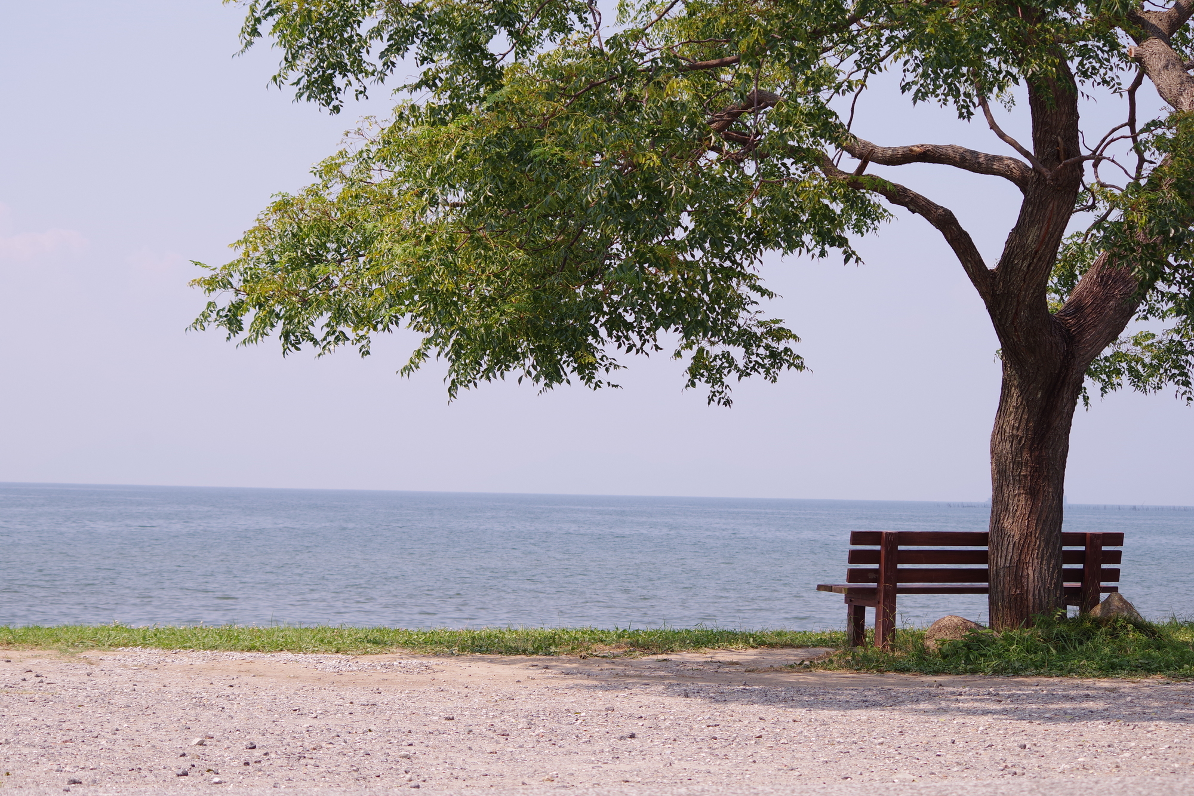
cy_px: 398
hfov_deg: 24.8
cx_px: 597
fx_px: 2719
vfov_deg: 16.6
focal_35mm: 82
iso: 100
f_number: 5.6
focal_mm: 55
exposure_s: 1/320
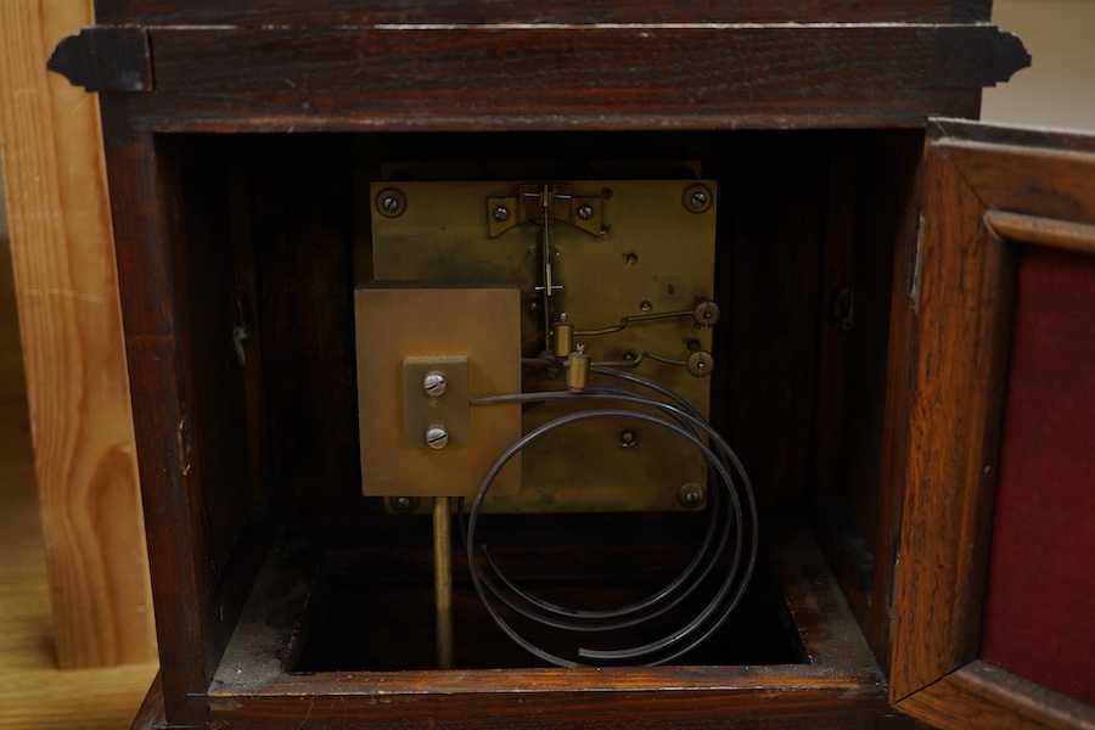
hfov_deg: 43.6
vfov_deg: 29.9
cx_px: 548
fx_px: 1369
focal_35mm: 45
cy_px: 365
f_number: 3.5
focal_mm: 30
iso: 1250
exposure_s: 1/125
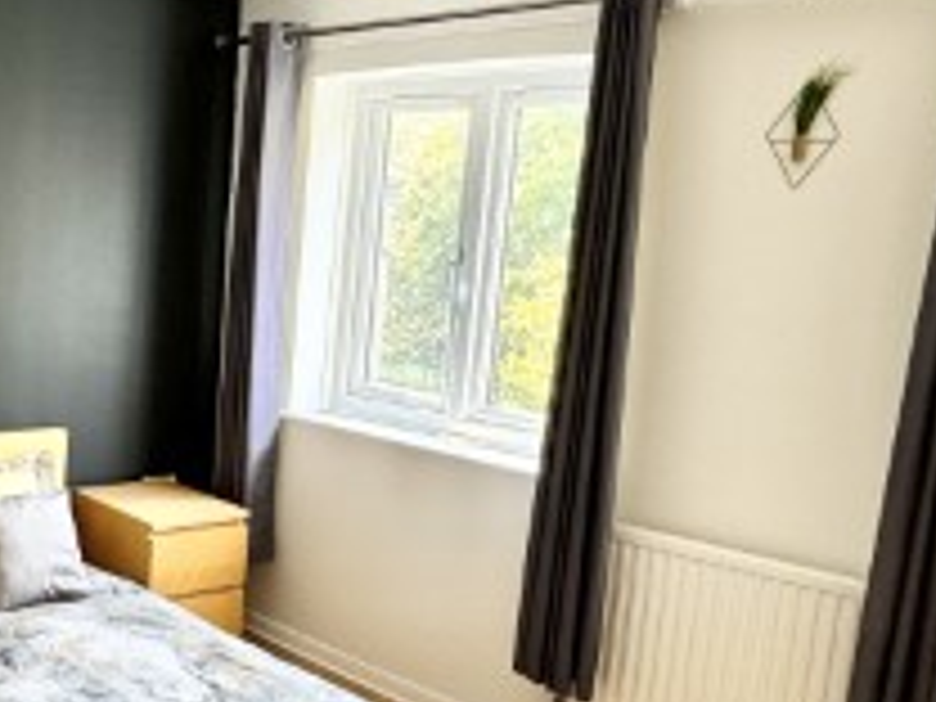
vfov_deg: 33.6
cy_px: 374
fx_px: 1163
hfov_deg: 39.9
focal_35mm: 43
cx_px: 58
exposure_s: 1/99
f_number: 2.2
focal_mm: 2.22
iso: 200
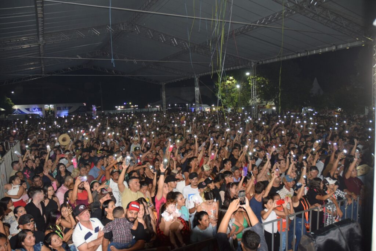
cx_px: 188
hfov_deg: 67.4
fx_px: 282
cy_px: 126
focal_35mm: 27
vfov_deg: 48.0
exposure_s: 1/60
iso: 800
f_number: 4
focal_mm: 18
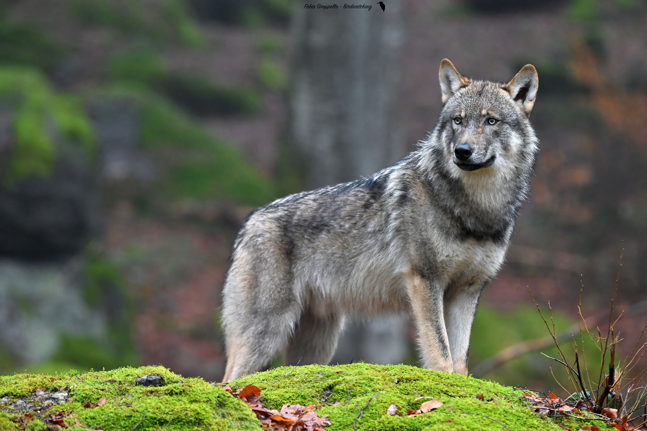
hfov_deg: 4.8
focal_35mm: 430
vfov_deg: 3.2
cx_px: 324
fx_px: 7727
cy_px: 216
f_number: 6
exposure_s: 1/200
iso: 6400
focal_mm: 430
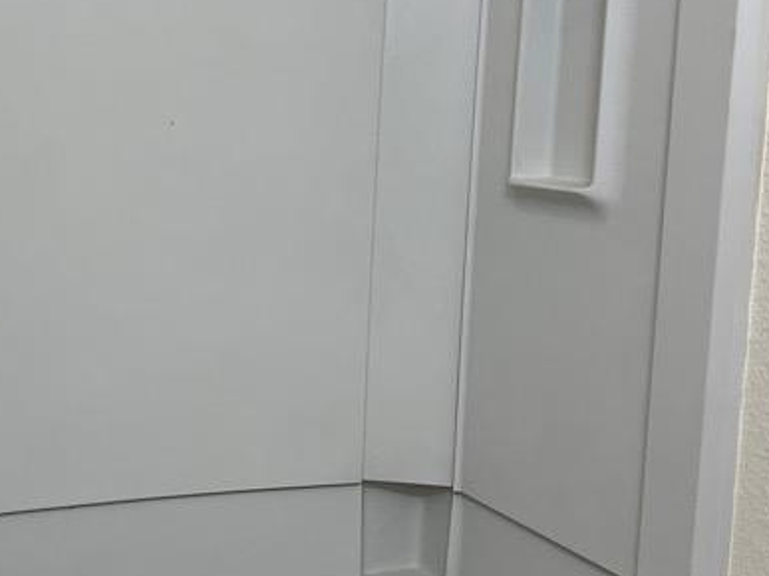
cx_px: 225
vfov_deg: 33.5
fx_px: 955
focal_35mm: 43
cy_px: 240
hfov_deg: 42.9
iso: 80
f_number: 1.5
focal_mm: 5.7
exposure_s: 1/120
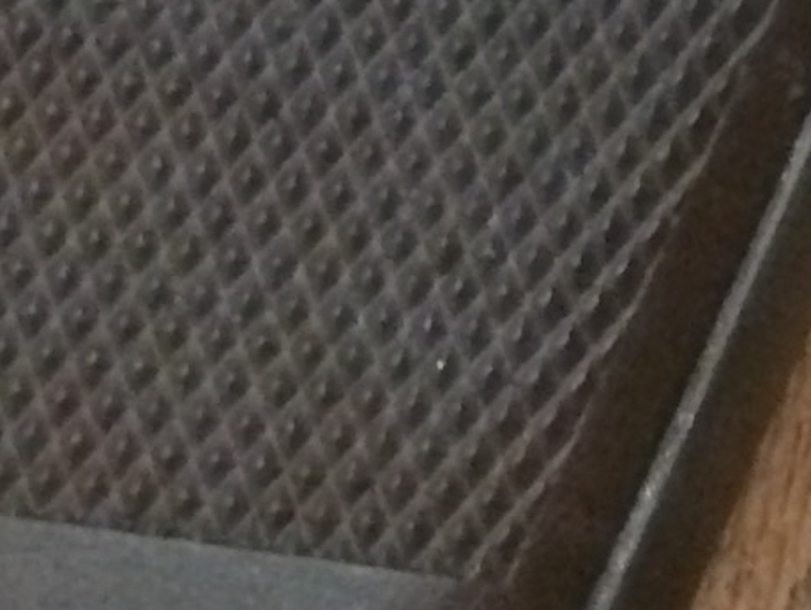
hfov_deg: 9.2
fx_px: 4830
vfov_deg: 7.0
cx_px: 1383
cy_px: -516
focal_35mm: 206
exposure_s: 1/15
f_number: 2.2
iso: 400
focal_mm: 4.15
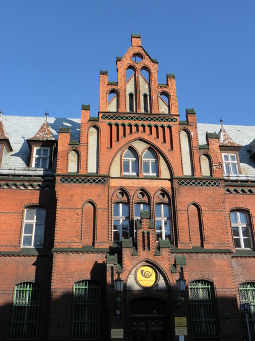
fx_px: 364
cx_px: 128
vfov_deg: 50.2
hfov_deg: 38.6
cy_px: 170
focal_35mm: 37
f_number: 5.6
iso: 64
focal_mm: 6.6
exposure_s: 1/400
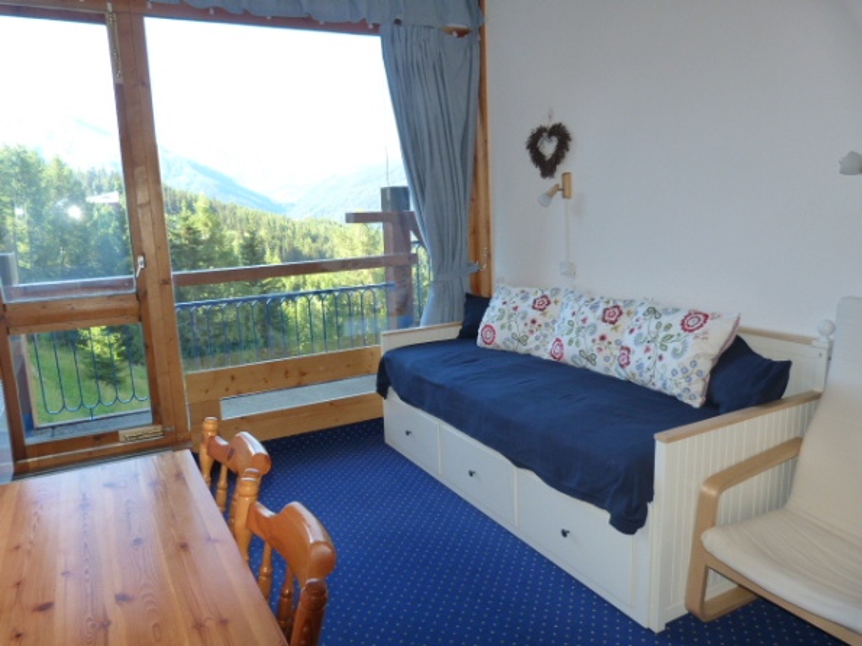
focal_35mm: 25
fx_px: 622
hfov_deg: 69.4
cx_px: 431
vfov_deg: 54.9
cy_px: 323
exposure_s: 1/60
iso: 125
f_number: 2.8
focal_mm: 4.5
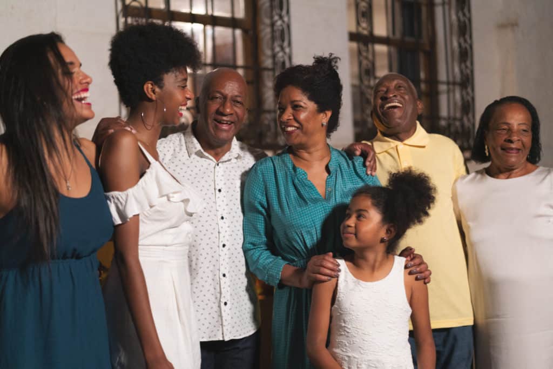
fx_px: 768
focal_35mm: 50
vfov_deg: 27.0
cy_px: 184
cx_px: 276
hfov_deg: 39.6
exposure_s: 1/200
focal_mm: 50
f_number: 1.4
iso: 1600
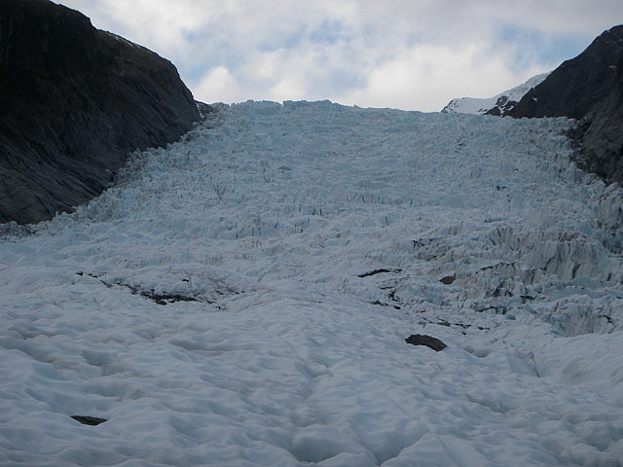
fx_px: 1314
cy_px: 234
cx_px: 312
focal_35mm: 73
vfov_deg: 20.2
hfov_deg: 26.7
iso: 50
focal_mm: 13.18
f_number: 4.5
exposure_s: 1/250
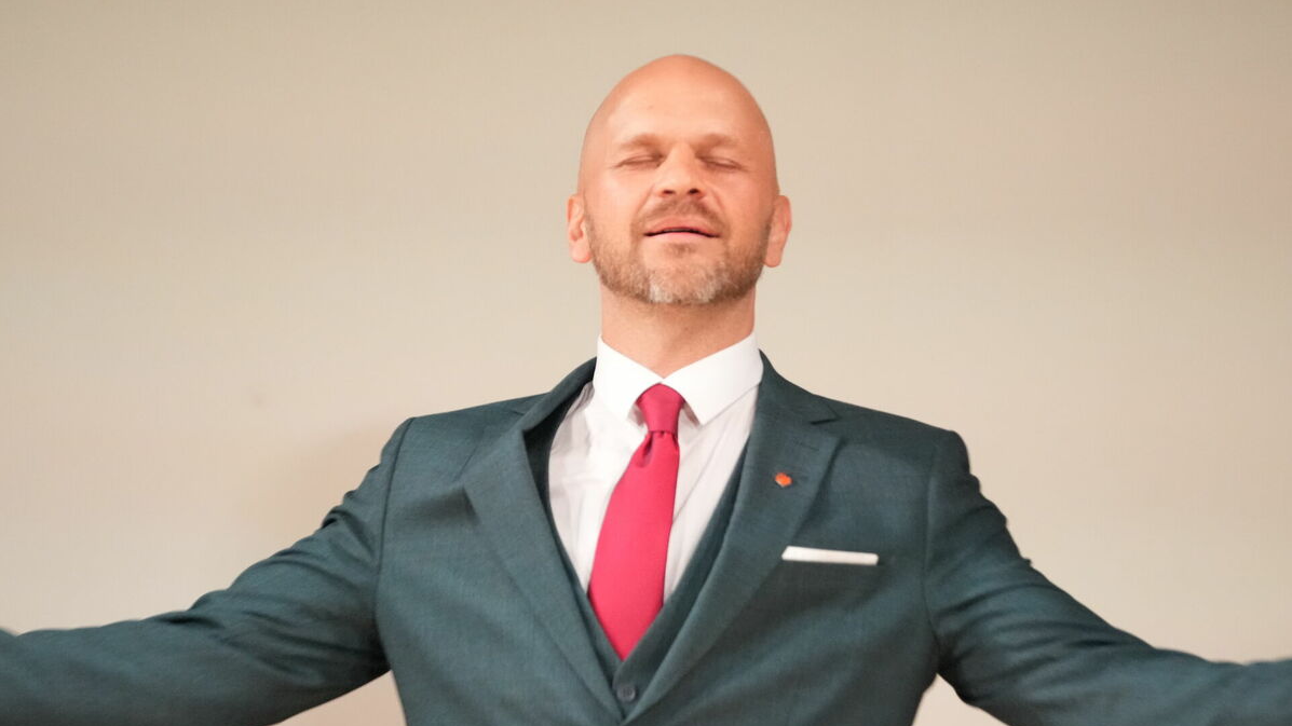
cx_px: 647
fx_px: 10790
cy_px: 317
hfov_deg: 6.9
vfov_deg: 3.9
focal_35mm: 315
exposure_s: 1/250
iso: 6400
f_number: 2.8
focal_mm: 200
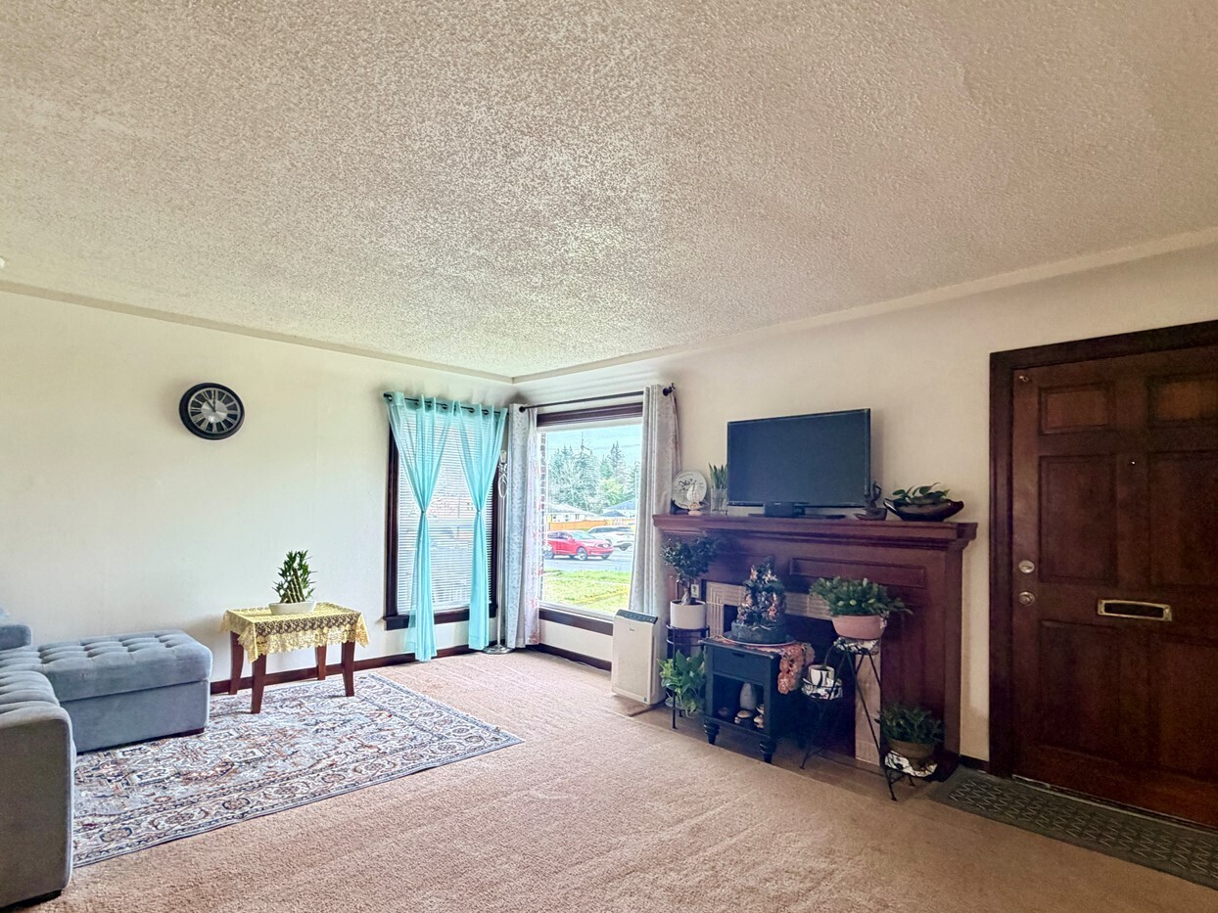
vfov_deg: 71.5
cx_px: 610
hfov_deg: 87.8
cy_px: 493
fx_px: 633
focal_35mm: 18
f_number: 2.2
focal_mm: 2.22
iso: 250
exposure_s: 1/60
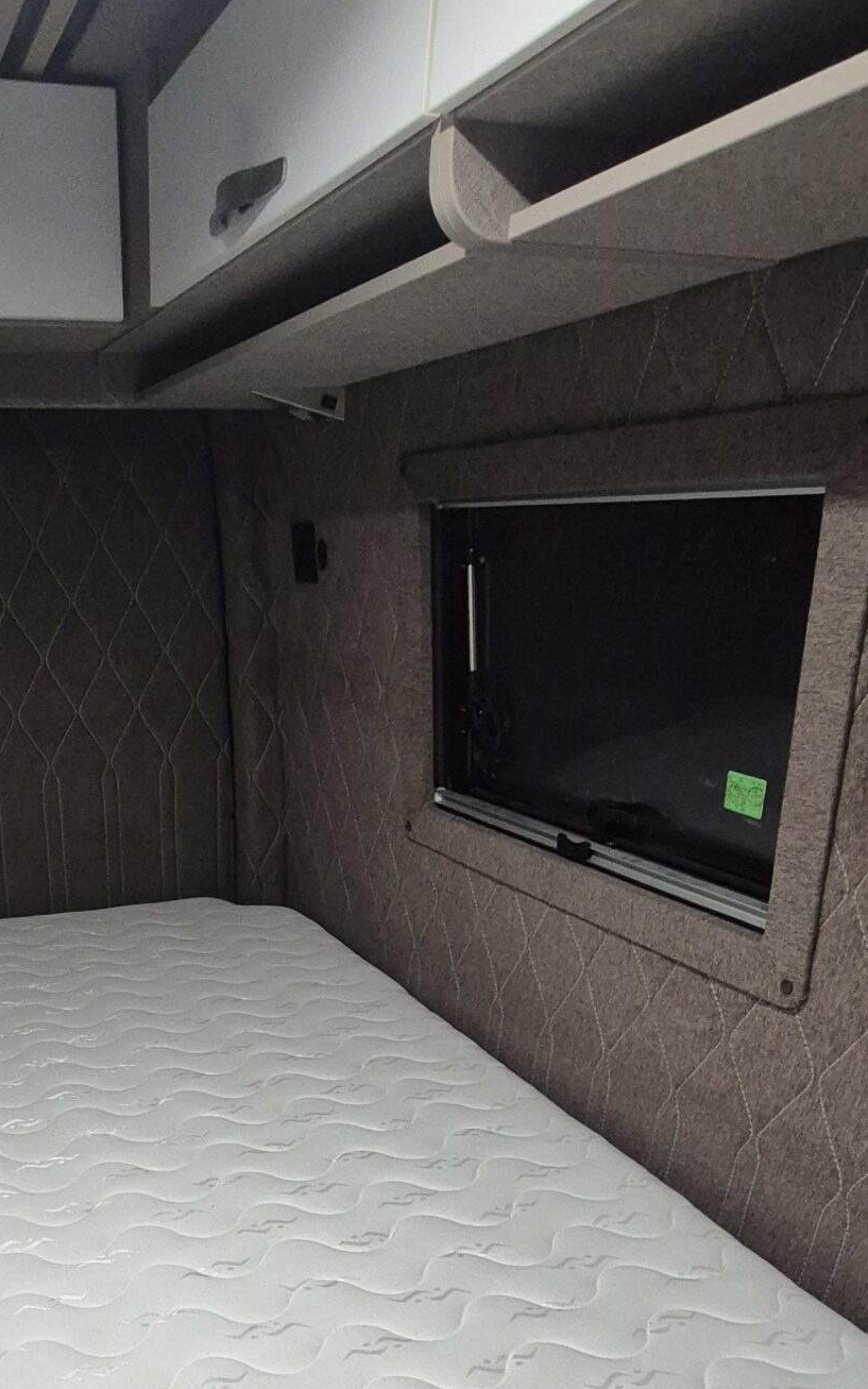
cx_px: 174
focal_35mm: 27
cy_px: 1094
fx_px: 1022
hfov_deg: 43.9
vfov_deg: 63.1
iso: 500
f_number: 2.2
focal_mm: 2.2
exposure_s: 1/100
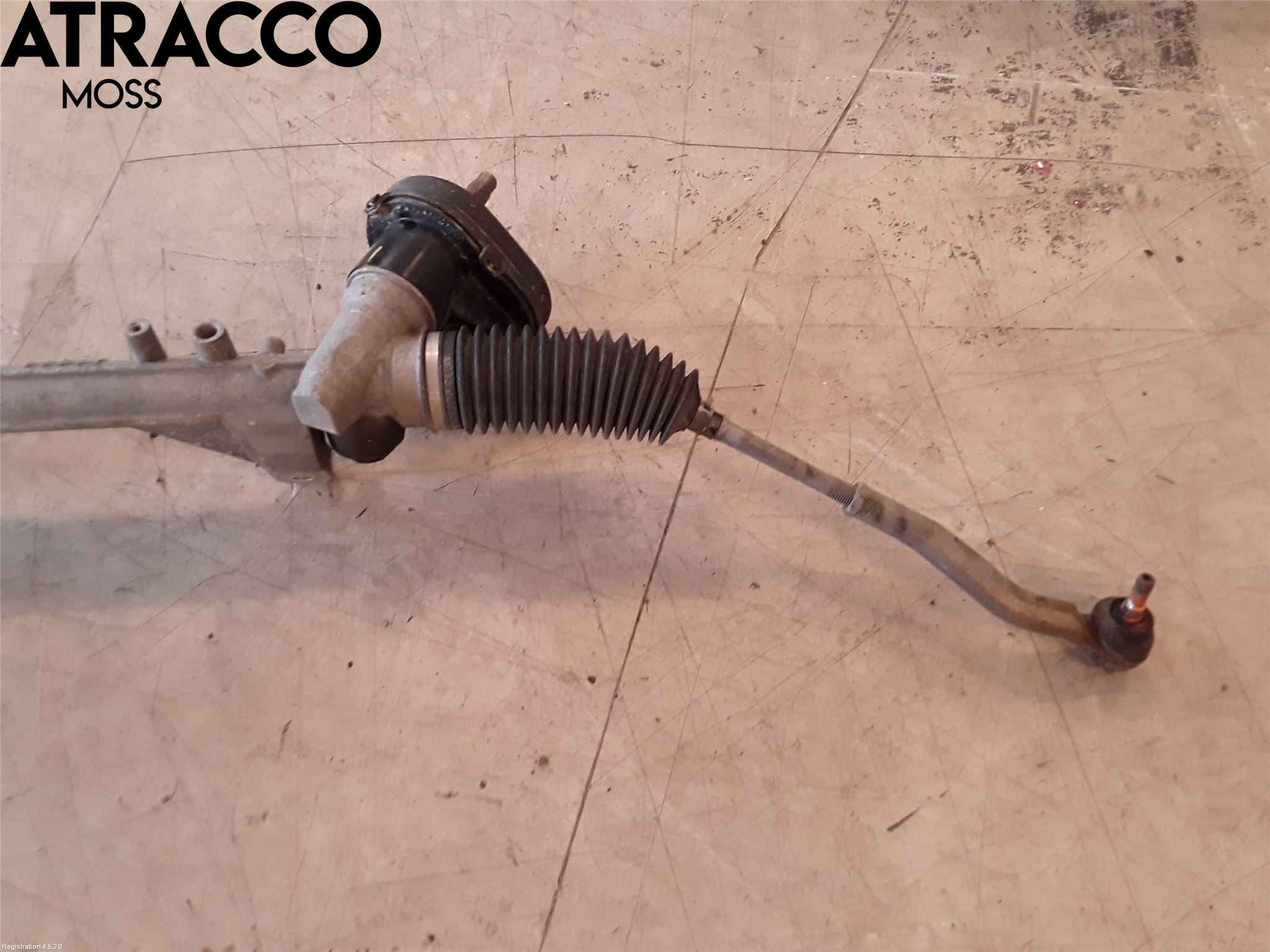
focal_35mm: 28
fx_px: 1027
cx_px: 635
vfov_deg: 49.7
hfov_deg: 63.4
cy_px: 476
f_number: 1.9
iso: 100
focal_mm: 2.91
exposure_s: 1/50
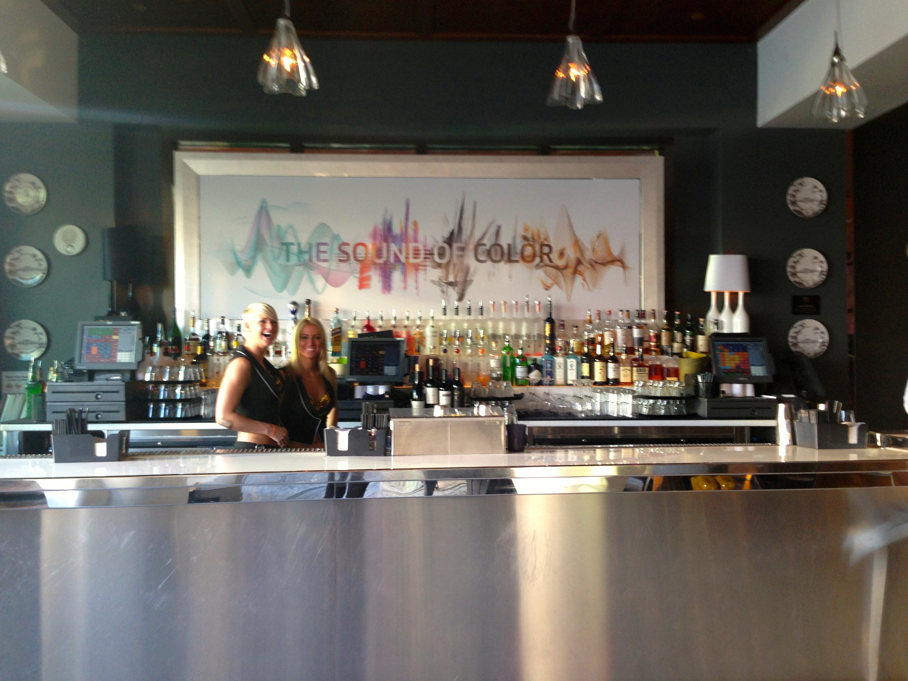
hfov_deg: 55.4
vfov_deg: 42.9
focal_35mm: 33
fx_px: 866
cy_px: 340
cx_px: 454
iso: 50
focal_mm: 4.13
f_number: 2.4
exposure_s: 1/24
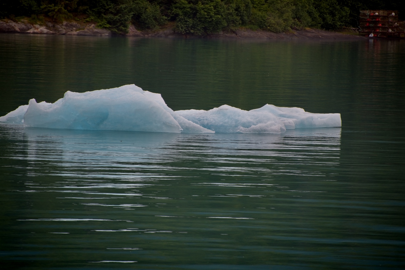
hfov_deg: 6.9
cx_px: 202
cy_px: 135
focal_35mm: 300
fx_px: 3376
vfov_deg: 4.6
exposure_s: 1/640
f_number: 5.6
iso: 250
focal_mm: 300
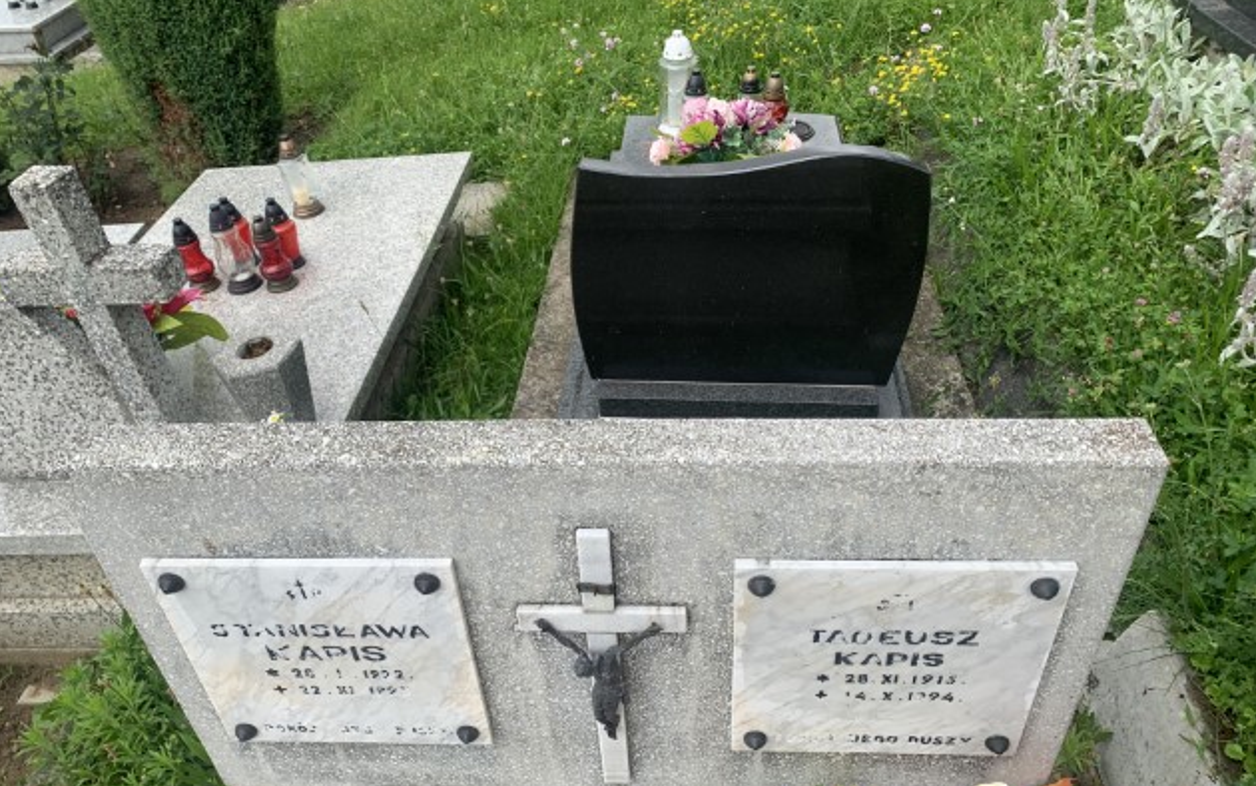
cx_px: 622
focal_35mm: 28
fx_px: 959
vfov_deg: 44.5
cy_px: 369
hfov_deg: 66.5
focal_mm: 4.25
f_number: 1.8
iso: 25
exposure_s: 1/570
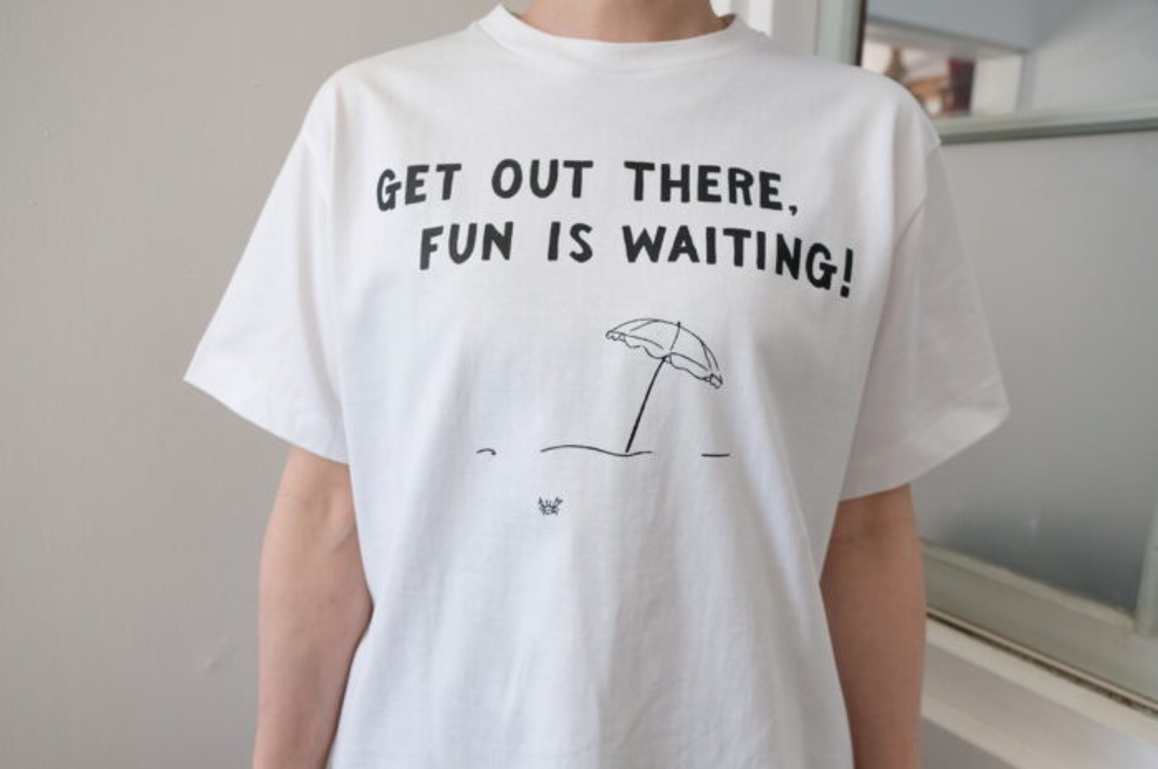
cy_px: 384
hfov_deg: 67.4
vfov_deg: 47.8
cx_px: 579
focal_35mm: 27
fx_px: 867
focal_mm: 18
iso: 1600
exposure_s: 1/125
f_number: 4
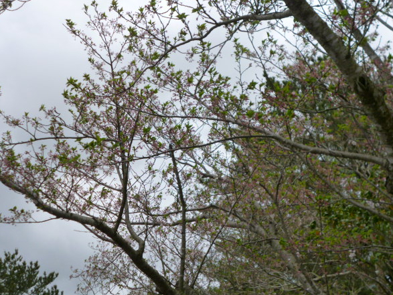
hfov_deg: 39.7
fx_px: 545
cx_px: 187
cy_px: 135
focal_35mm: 48
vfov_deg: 30.2
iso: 160
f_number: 3.4
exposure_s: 1/800
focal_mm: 7.9
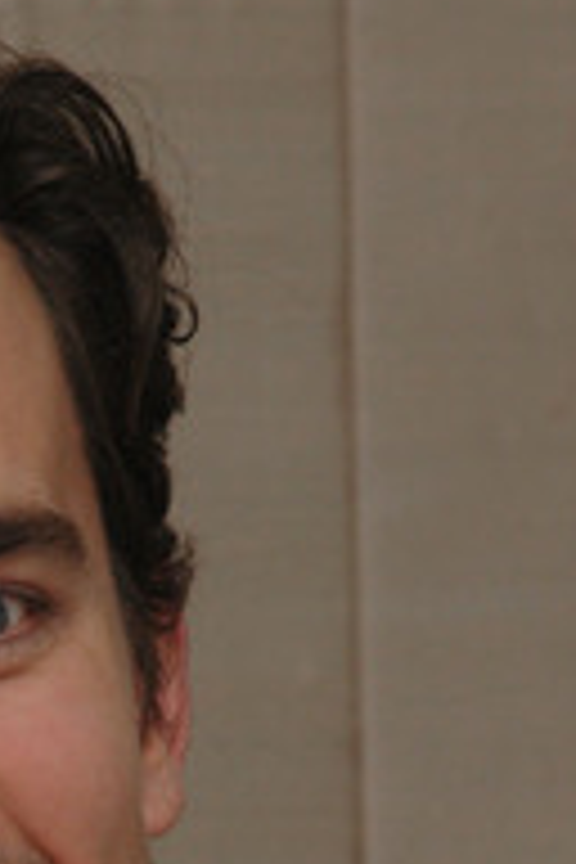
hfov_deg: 2.8
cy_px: 828
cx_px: 4
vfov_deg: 4.2
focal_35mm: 485
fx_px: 11640
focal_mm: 155
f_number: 14
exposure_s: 1/160
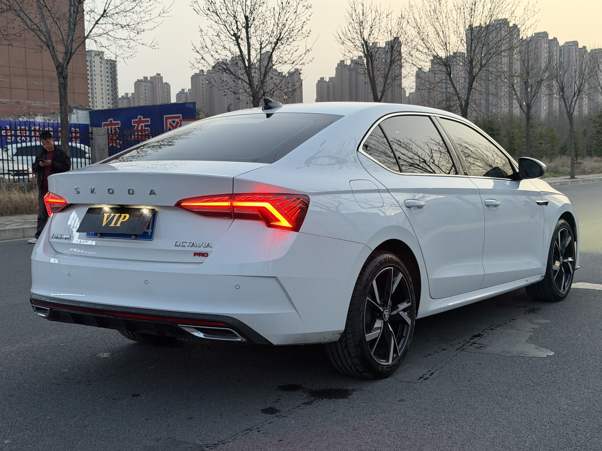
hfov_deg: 39.7
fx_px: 835
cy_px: 226
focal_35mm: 48
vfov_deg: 30.3
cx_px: 301
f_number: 1.78
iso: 200
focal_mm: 6.76
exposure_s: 1/33
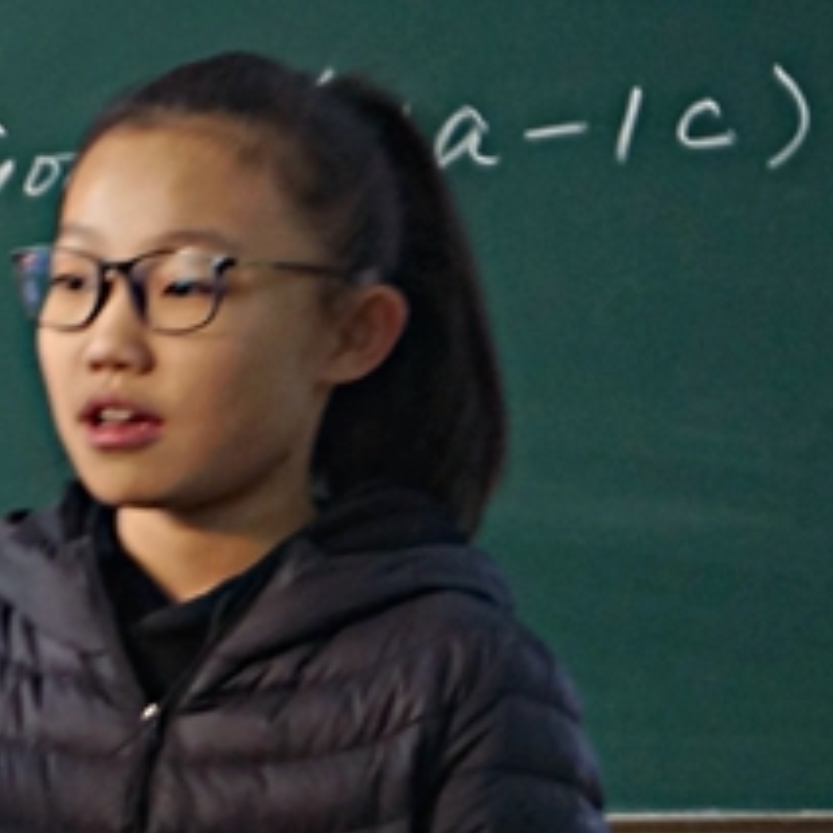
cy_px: 1034
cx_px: -352
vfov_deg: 4.9
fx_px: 9747
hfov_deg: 4.9
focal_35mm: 358
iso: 400
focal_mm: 50
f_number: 5.6
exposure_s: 1/30
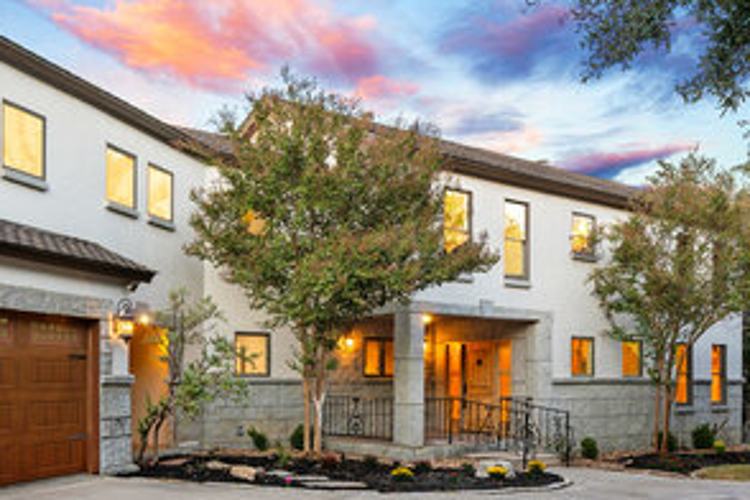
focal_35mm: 37
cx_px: 219
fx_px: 771
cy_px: 394
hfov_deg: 50.4
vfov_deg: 34.9
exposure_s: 1/4
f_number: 7.1
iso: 125
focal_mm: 17
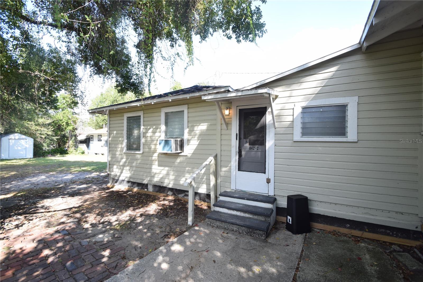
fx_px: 176
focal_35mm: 15
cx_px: 212
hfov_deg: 100.4
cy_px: 141
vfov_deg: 77.3
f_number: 7.1
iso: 400
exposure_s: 1/200
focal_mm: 10
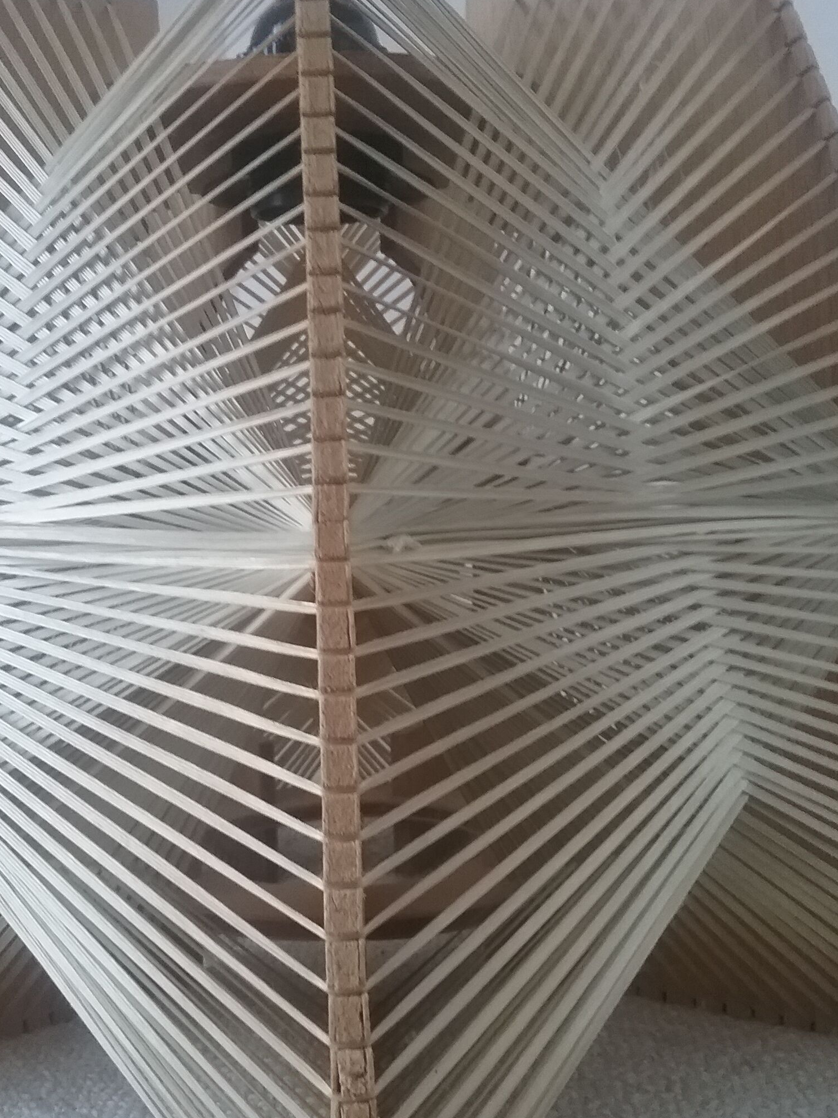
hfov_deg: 35.9
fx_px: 1291
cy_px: 652
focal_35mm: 40
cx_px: 359
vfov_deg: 46.6
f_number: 2.2
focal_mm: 3.3
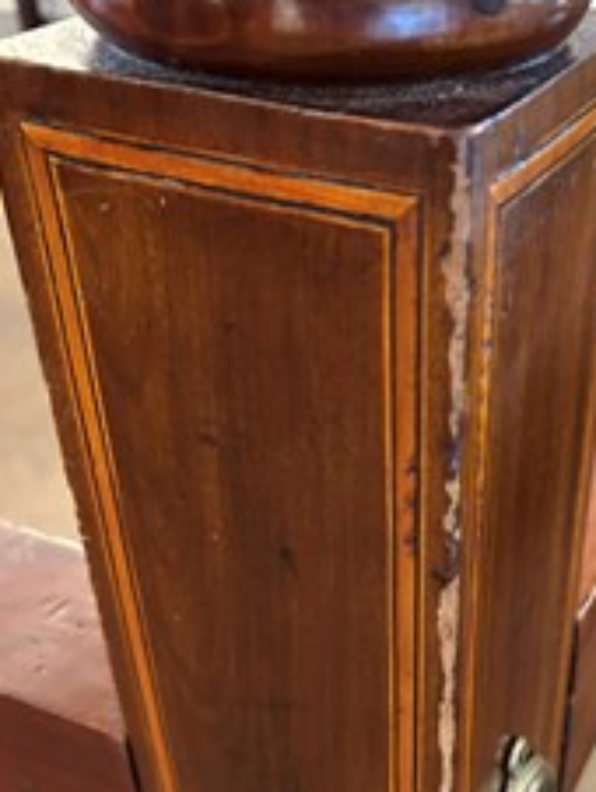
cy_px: 536
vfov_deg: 40.6
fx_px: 1054
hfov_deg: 30.9
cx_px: 459
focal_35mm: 46
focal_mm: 5.7
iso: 500
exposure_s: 1/40
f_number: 1.5
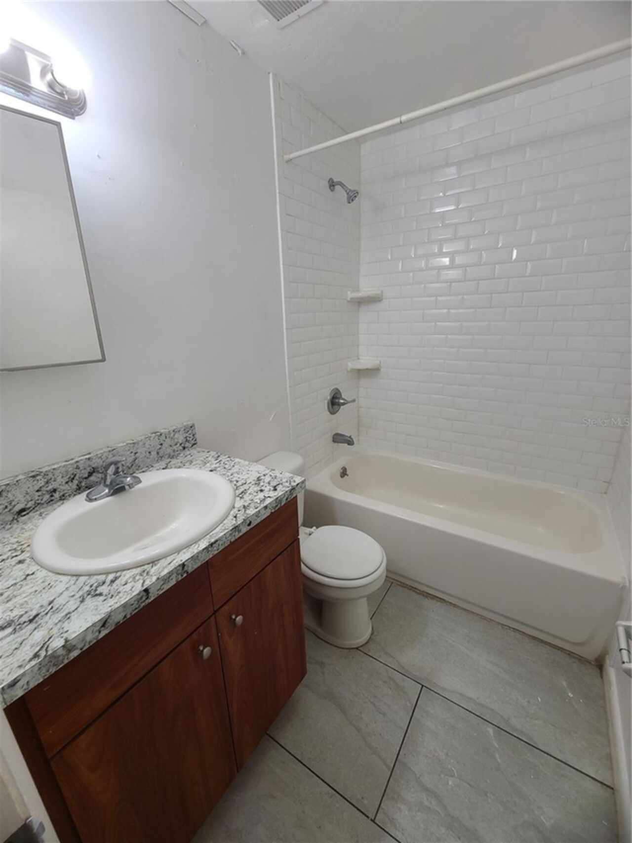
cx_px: 316
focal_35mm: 13
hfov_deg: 89.9
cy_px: 422
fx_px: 316
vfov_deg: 106.2
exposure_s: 1/120
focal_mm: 2.2
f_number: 2.2
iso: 100
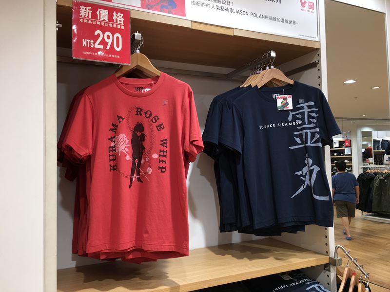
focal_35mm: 29
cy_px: 146
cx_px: 195
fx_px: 327
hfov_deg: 61.7
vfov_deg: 48.2
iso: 32
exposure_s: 1/60
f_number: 2.2
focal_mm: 4.15
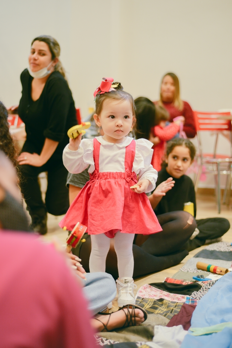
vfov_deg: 39.6
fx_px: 483
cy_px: 174
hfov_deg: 27.0
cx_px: 116
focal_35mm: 50
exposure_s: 1/160
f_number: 2.2
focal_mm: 50
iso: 450
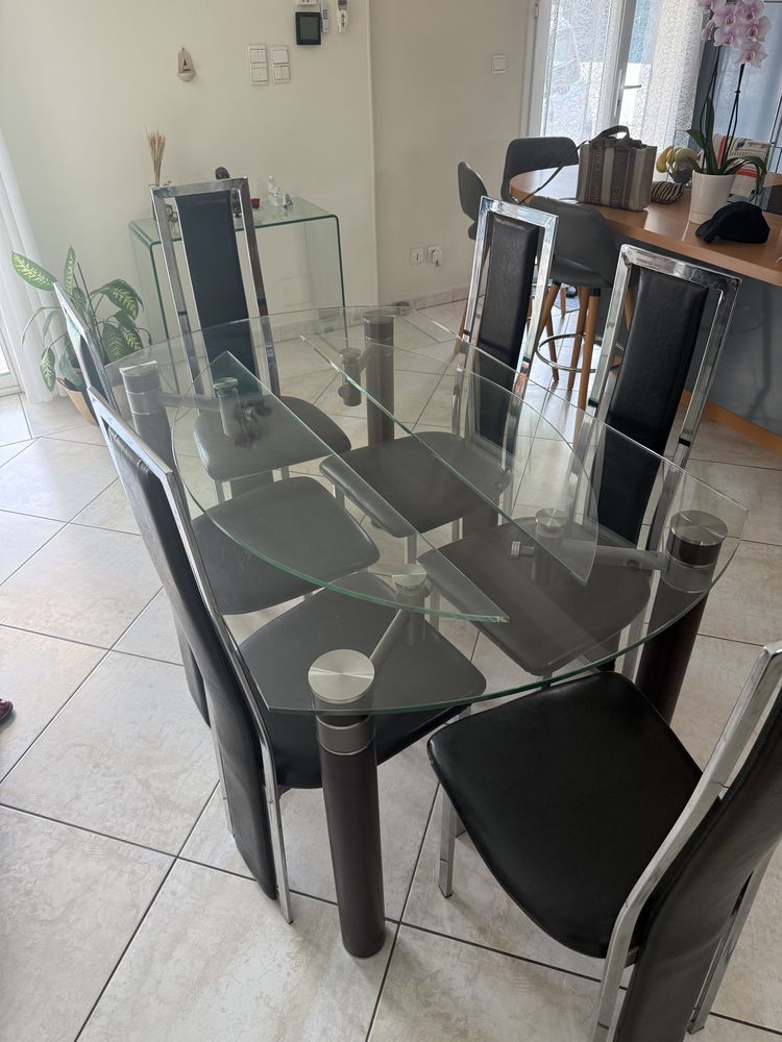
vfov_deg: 71.6
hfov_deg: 56.8
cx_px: 391
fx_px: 723
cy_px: 521
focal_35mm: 24
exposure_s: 1/121
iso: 160
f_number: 1.78
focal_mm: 6.76
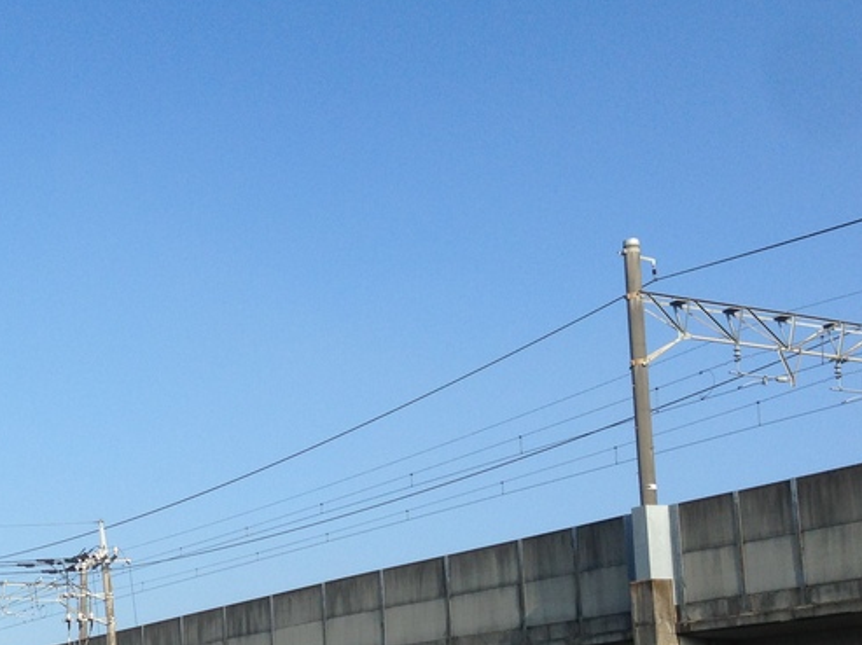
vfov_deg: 21.7
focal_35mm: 67
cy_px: 503
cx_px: 128
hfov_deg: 28.2
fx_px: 1667
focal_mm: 4.12
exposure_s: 1/1391
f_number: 2.4
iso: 50
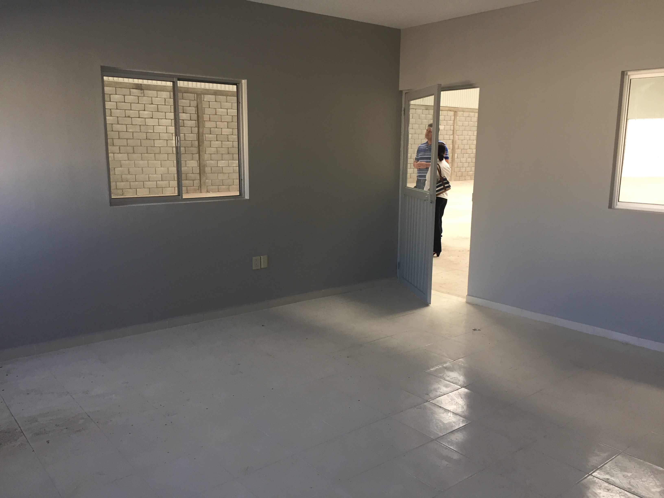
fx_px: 556
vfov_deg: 48.2
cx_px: 332
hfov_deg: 61.7
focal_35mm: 29
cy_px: 249
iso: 32
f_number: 2.2
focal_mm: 4.15
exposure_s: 1/40
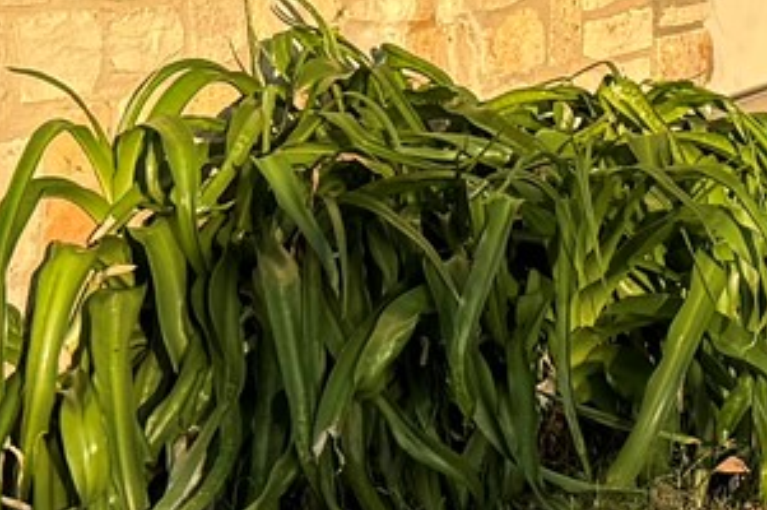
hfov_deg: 11.6
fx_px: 3618
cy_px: -464
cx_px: 1175
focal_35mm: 170
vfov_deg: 7.8
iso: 80
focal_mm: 6.76
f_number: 1.78
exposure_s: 1/2252
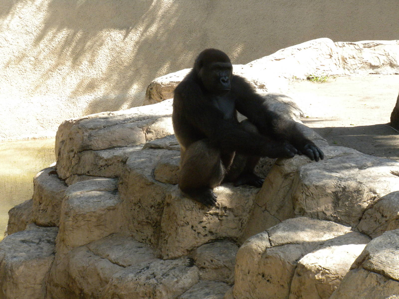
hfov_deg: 16.6
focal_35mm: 119
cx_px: 200
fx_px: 1372
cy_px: 150
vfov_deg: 12.5
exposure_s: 1/500
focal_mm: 21
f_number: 5.1
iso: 247
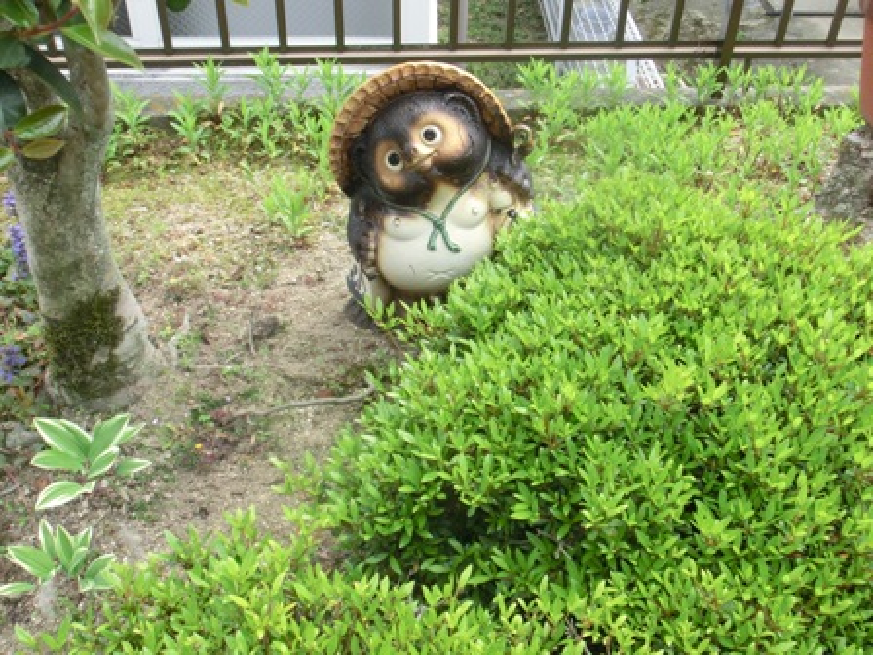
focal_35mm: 42
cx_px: 436
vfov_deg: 34.3
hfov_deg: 44.8
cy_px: 328
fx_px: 1059
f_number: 4
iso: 100
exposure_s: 1/125
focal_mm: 7.38
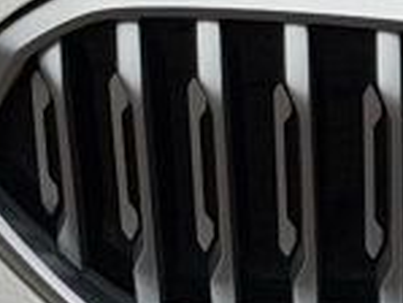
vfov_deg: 4.5
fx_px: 3845
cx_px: 536
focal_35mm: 330
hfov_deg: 6.0
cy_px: -138
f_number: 1.78
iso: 64
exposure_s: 1/846
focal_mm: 6.76
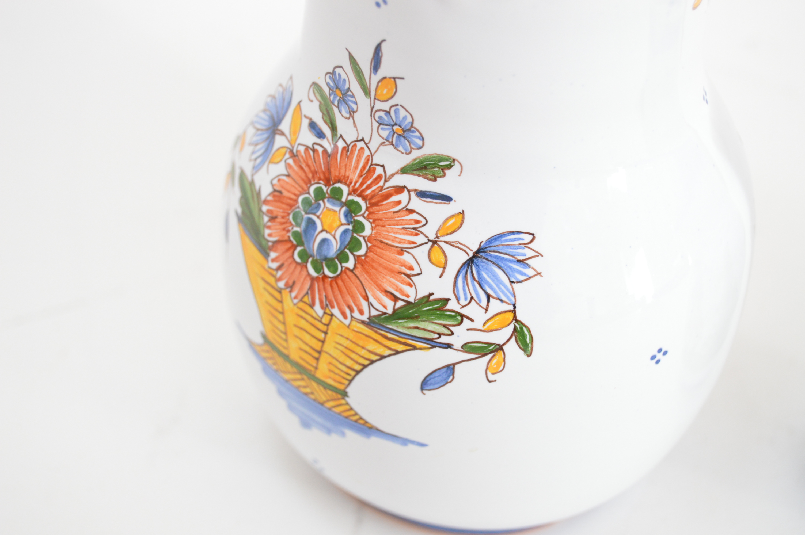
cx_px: 402
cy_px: 268
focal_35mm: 82
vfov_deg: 16.5
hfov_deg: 24.6
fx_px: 1843
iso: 1000
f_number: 5.6
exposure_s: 1/60
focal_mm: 55
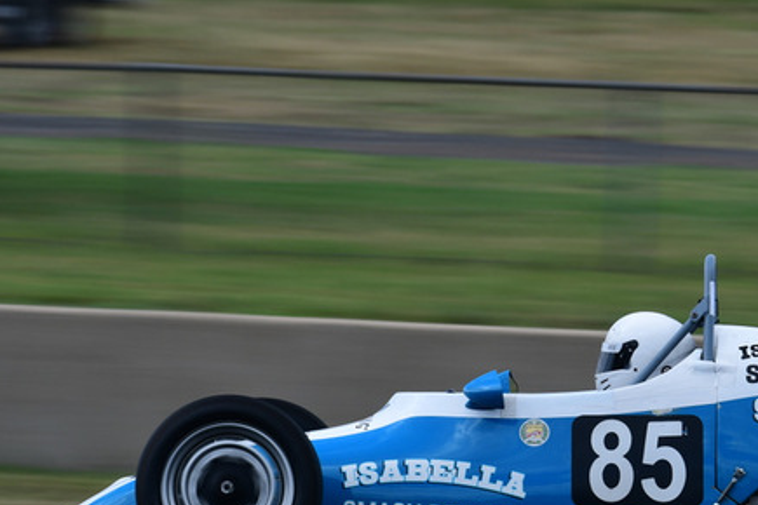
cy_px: 338
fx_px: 10757
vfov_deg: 2.7
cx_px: 681
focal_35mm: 511
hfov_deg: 4.0
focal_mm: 185
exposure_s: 1/125
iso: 100
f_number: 10
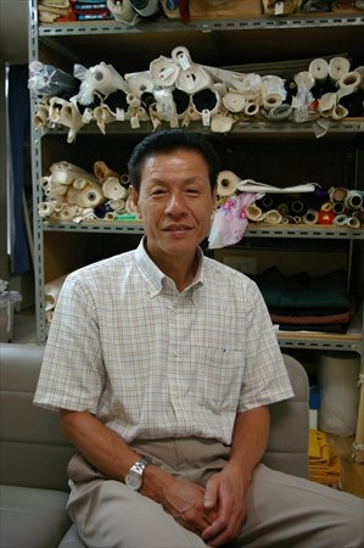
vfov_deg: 49.6
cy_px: 274
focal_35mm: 39
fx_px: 593
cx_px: 182
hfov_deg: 34.1
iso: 800
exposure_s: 1/60
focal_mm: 26
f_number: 4
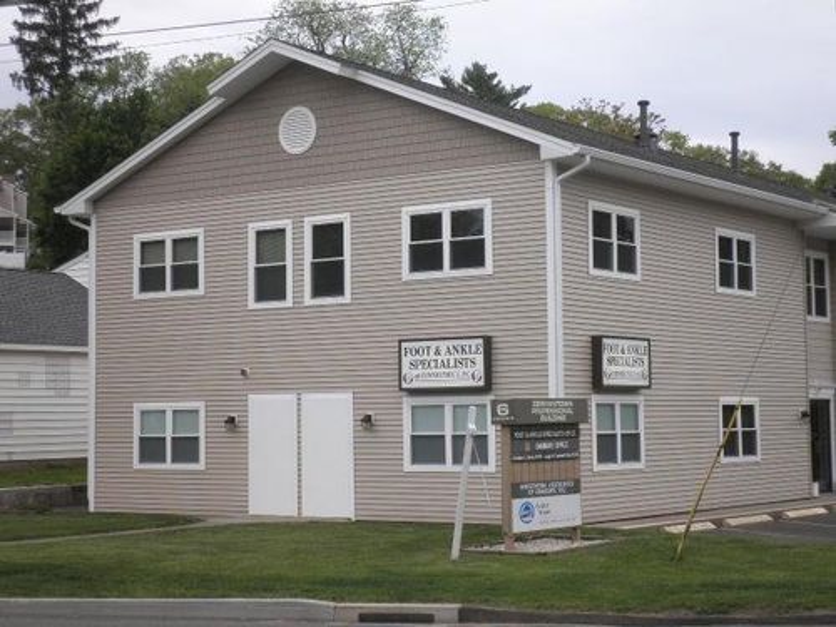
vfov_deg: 22.9
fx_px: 1546
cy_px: 314
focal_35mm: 64
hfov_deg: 30.3
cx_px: 418
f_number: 4.3
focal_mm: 11.4
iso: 64
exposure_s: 1/200
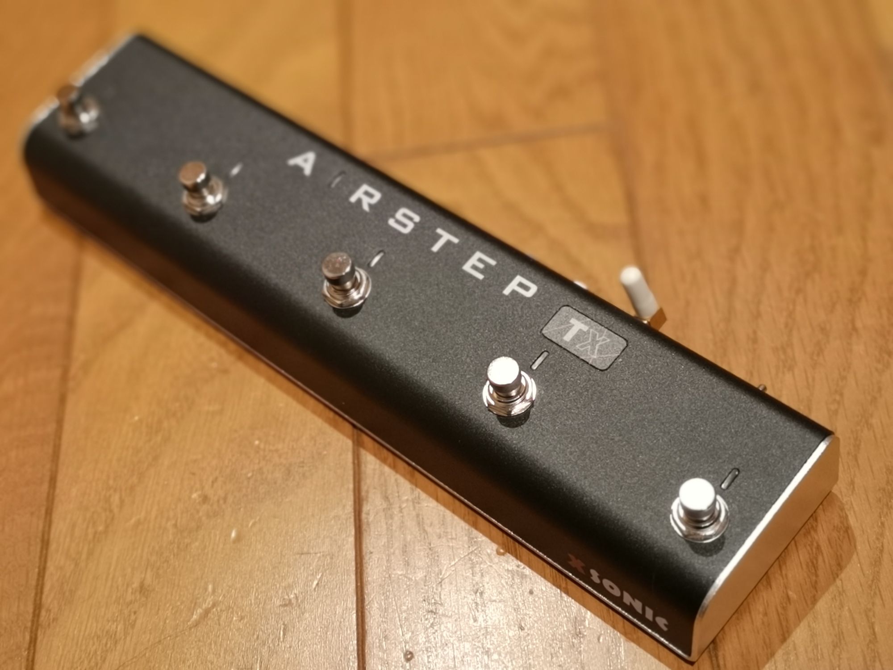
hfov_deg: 35.5
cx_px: 446
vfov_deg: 27.0
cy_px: 335
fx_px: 1393
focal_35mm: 54
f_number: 1.2
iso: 320
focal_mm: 3.95
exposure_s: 1/25
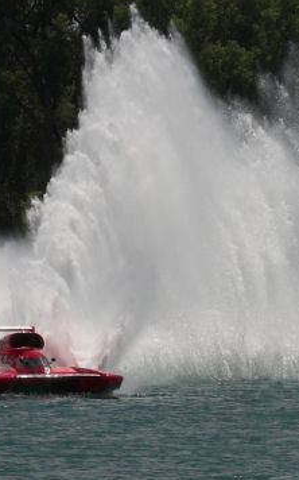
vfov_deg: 7.8
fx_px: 3537
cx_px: 195
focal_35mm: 271
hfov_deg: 4.8
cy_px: 236
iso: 200
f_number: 11
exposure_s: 1/640
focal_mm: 105
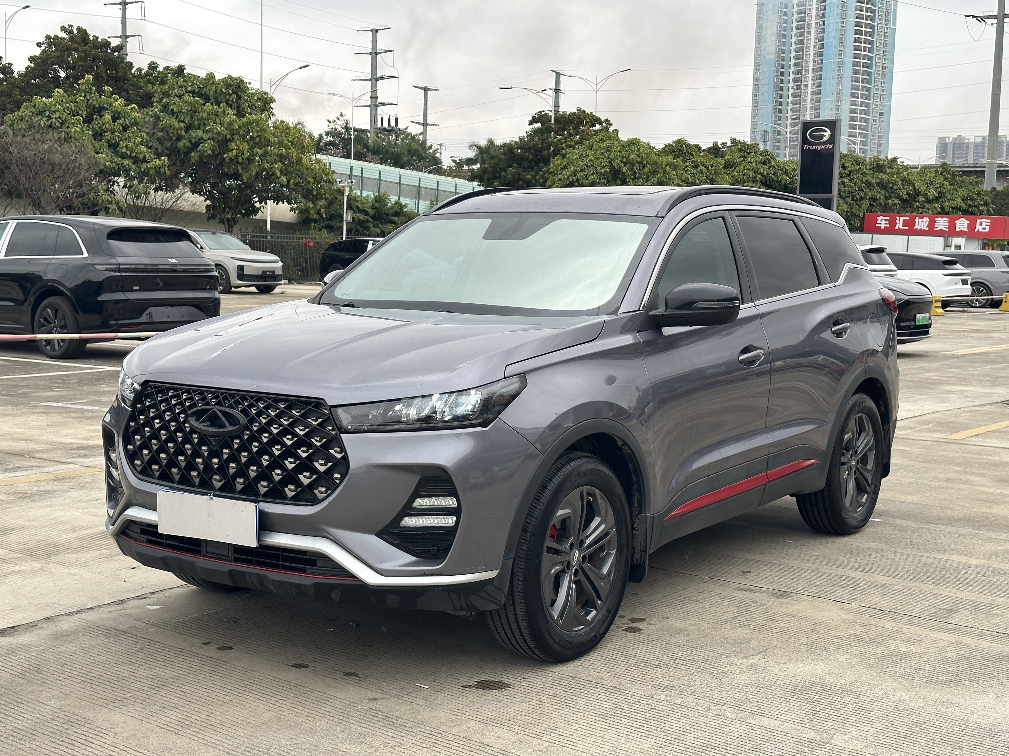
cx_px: 504
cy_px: 378
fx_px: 1399
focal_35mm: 48
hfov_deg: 39.7
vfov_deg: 30.3
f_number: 1.78
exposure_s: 1/571
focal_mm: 6.86
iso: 64
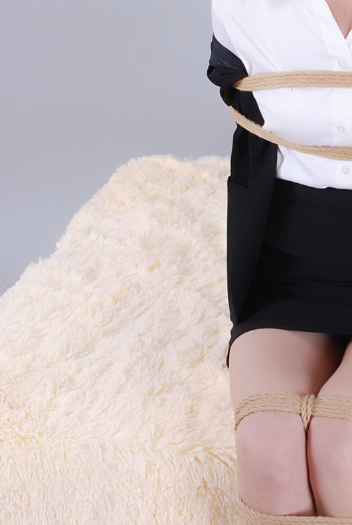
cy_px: 143
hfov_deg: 14.4
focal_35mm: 94
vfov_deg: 21.5
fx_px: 1374
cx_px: 322
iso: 100
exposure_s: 1/8
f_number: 11
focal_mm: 31
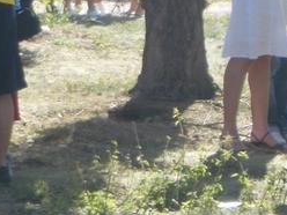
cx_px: -66
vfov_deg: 5.5
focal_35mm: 271
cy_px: -60
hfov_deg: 7.2
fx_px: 2247
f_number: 4.8
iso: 50
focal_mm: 17.4
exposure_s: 1/160
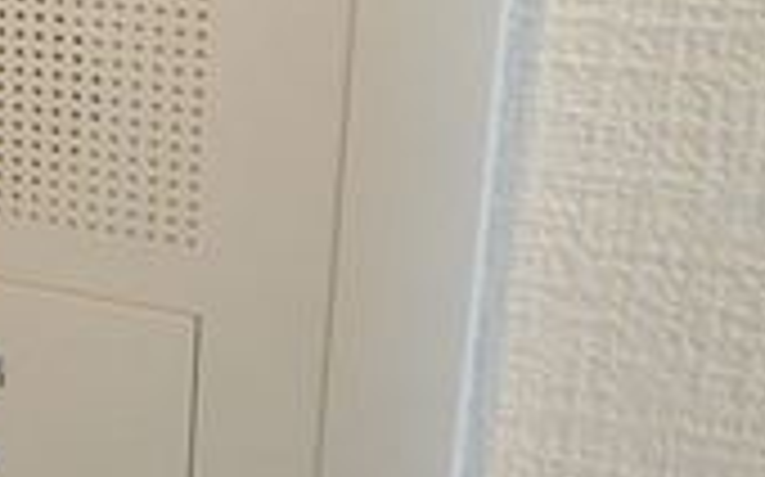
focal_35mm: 46
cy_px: -212
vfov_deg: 23.2
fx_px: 958
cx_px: -68
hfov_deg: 36.9
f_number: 4.5
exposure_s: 1/50
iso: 800
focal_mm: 8
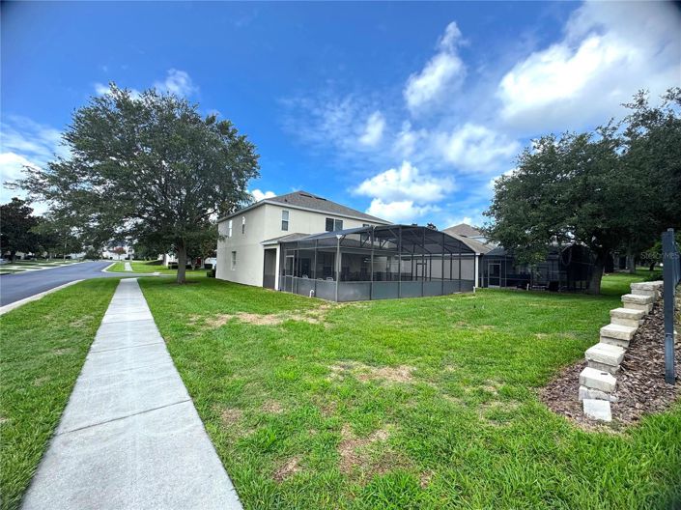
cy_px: 255
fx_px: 275
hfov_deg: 102.1
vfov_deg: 85.6
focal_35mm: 14
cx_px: 340
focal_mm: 2.22
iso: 50
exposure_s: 1/1126
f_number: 2.2
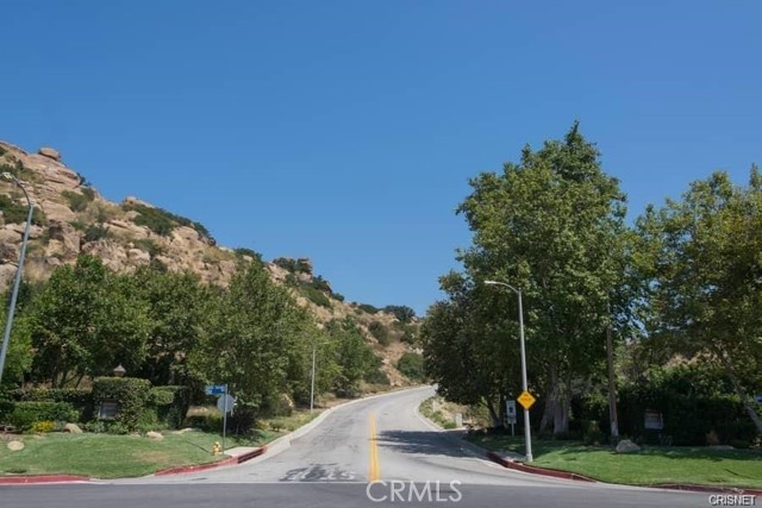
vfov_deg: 46.4
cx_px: 381
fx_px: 593
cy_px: 254
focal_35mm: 28
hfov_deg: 65.5
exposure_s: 1/400
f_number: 16
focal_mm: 28
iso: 640
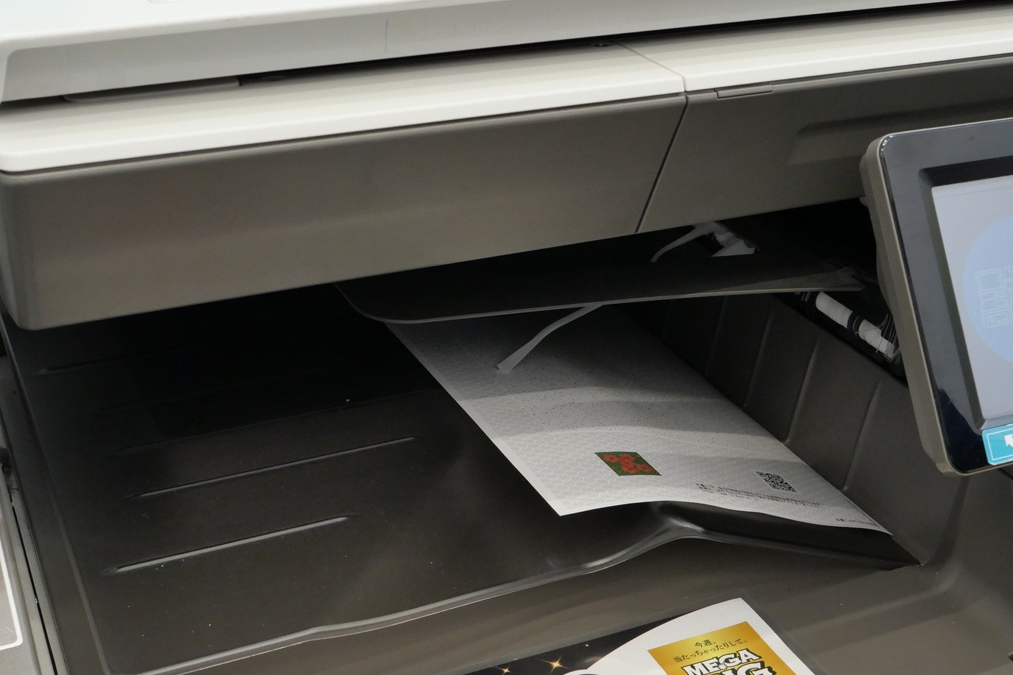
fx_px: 1294
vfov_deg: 29.1
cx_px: 498
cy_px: 422
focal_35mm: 46
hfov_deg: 42.7
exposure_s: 1/40
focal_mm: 16
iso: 1000
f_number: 6.3
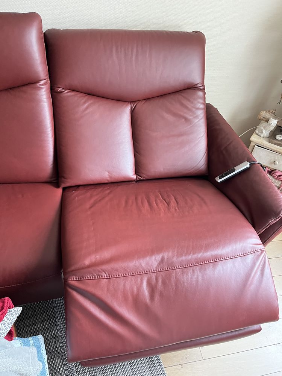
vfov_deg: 67.3
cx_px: 141
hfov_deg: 53.1
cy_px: 188
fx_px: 282
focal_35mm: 26
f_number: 1.6
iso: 640
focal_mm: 5.1
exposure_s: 1/39
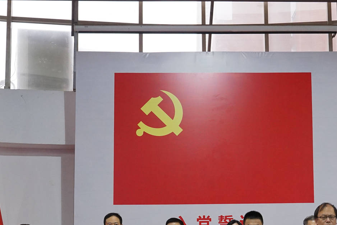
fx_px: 599
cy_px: 186
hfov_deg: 31.3
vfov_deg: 20.9
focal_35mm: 64
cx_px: 216
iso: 2000
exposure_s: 1/60
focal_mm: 30
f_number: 7.1
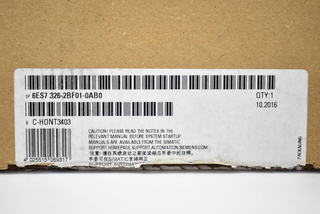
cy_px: 107
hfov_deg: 35.0
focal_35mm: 57
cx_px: 160
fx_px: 507
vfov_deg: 23.8
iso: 320
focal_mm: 38
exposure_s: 1/60
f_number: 4.8
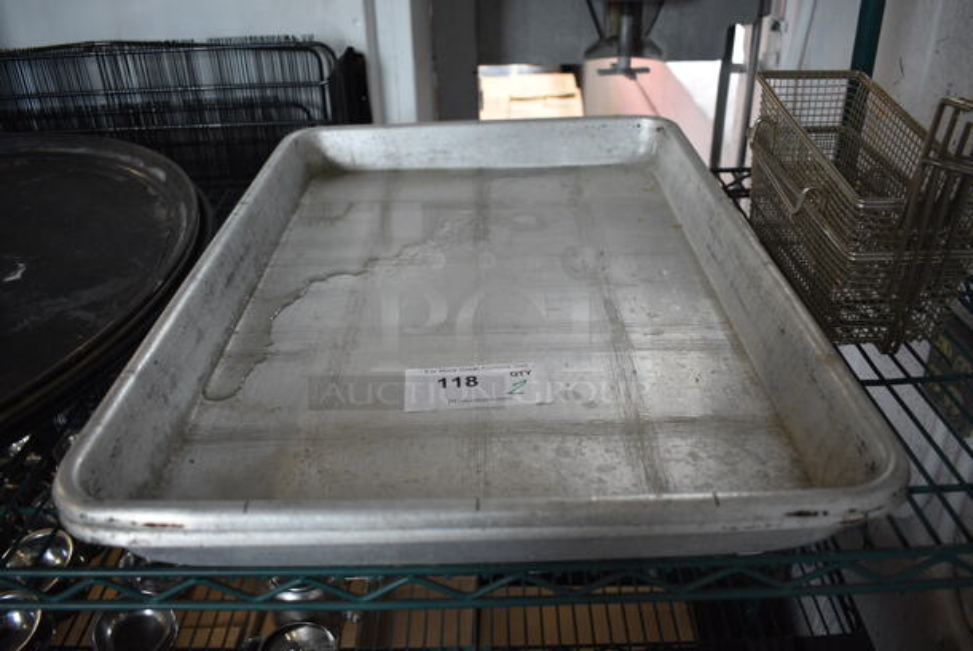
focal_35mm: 30
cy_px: 326
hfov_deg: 61.9
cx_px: 486
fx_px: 812
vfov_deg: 43.7
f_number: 3.5
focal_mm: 20
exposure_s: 1/160
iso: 800
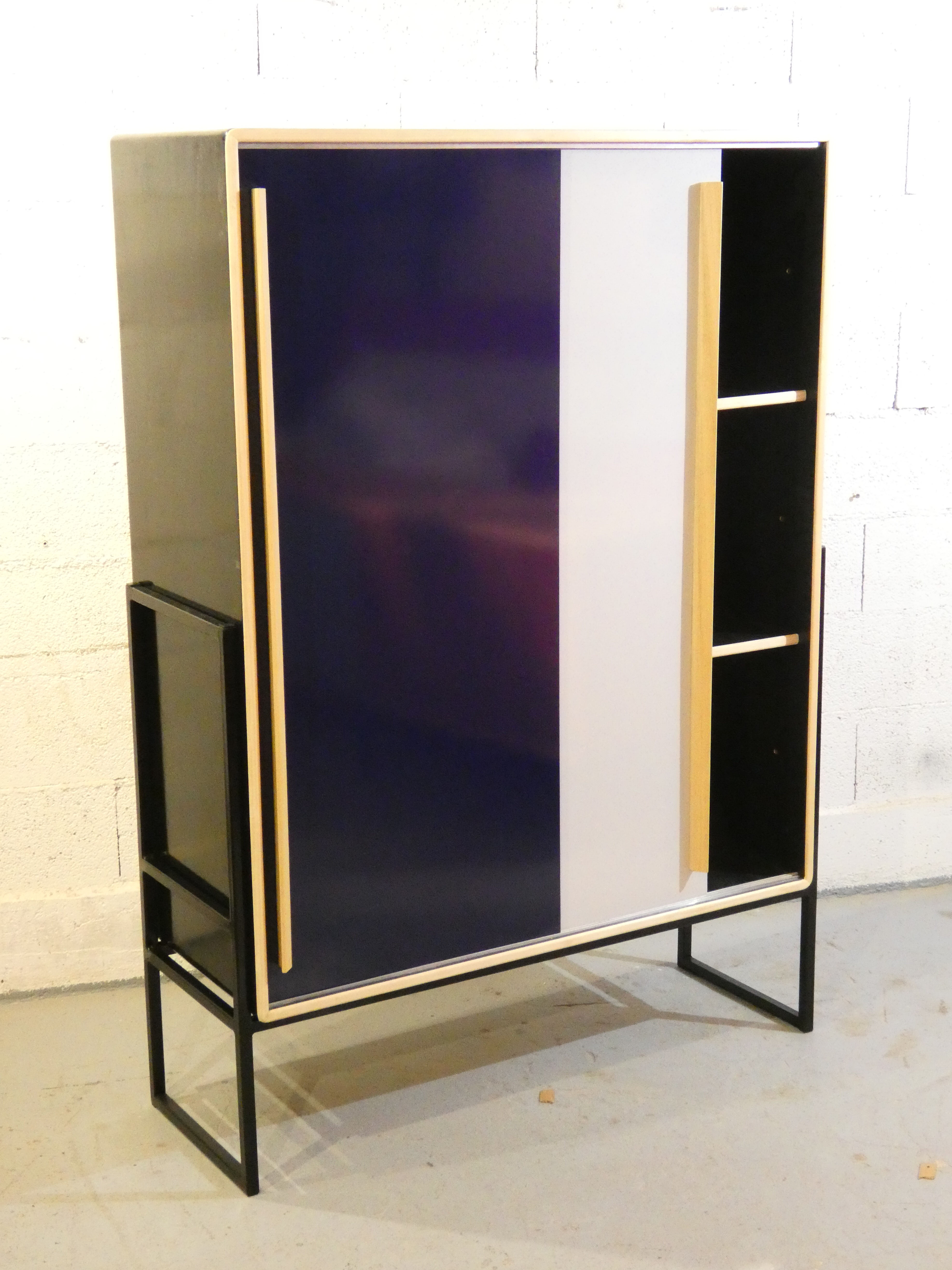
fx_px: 1943
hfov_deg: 27.5
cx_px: 476
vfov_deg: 36.2
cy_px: 635
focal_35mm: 53
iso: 1600
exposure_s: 1/50
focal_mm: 9.5
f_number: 3.9
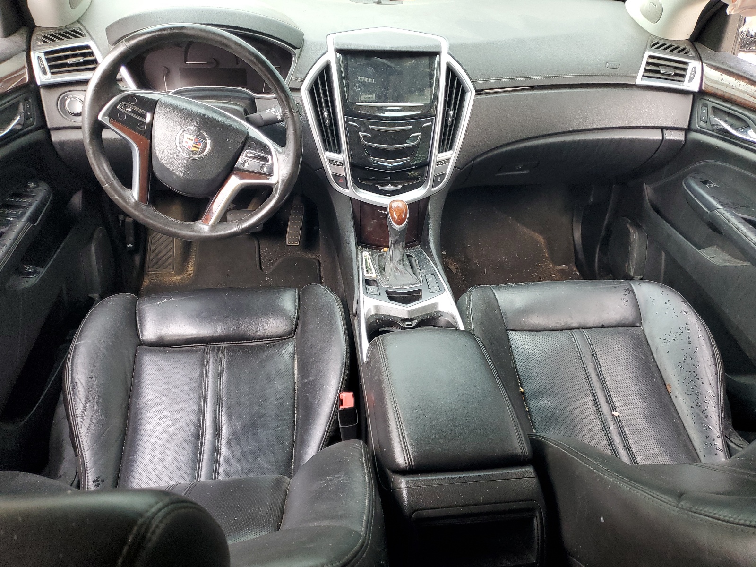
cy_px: 284
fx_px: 568
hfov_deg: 67.3
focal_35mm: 26
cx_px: 378
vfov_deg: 53.1
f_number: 1.5
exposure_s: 1/60.2
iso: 103
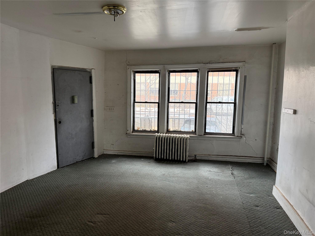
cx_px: 158
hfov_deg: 71.6
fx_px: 218
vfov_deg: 56.8
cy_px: 118
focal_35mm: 24
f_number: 1.78
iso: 200
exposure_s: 1/61
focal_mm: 6.76
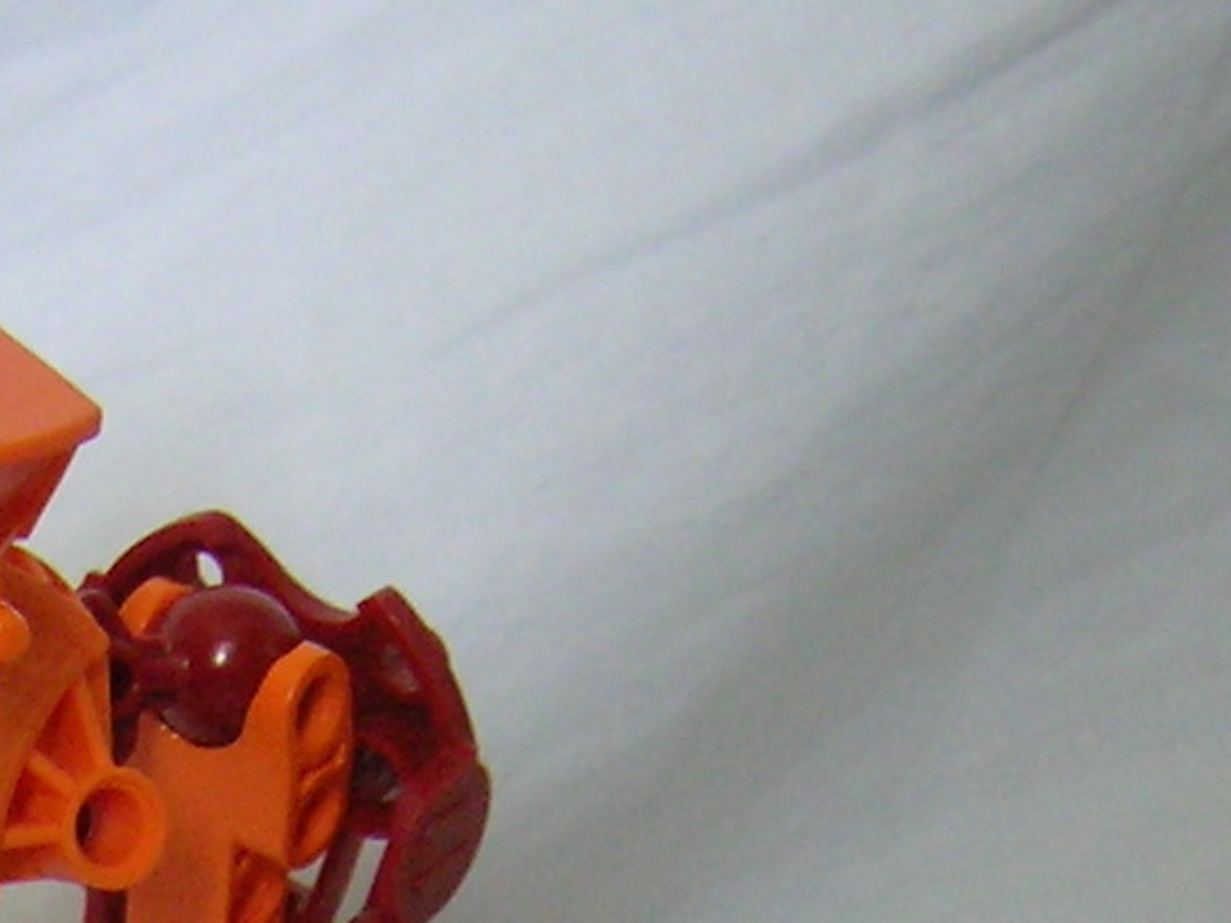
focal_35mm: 134
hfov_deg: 14.3
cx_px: -236
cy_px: 1691
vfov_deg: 10.4
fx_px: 4765
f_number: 2.9
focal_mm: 5.7
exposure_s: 1/4.1
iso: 153
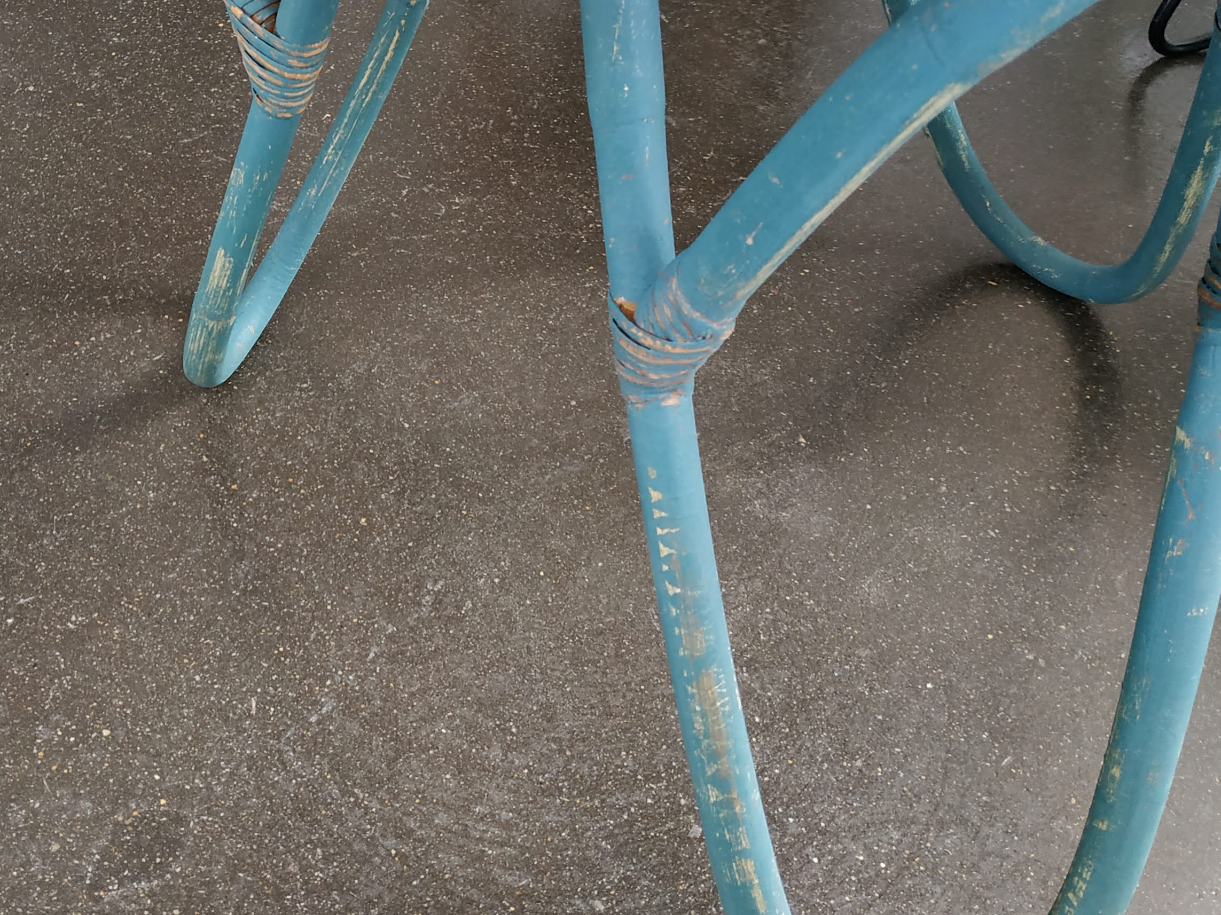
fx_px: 1481
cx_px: 359
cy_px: 277
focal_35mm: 42
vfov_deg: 33.9
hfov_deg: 43.8
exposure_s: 1/20
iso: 400
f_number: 1.9
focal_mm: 3.94
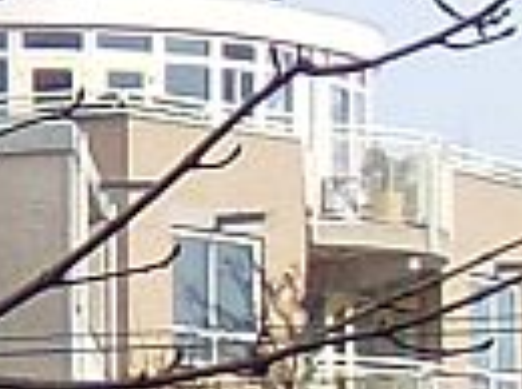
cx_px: -1209
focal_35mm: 668
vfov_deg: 2.2
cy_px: 94
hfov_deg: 2.9
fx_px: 10055
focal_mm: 14.1
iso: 100
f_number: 4.2
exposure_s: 1/221
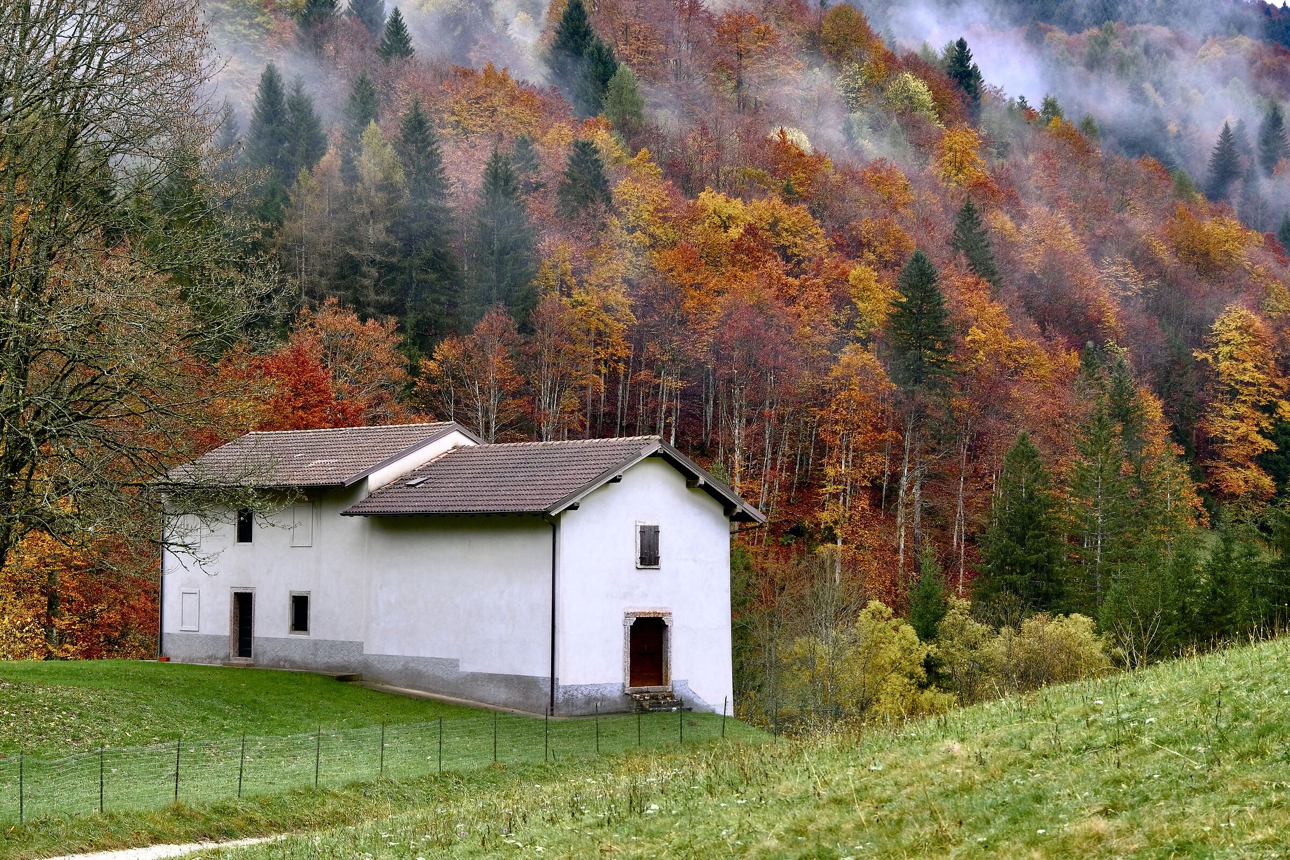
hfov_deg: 36.9
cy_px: 430
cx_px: 645
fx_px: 1935
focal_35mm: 54
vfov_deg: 25.1
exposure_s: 1/420
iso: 800
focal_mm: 35.8
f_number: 4
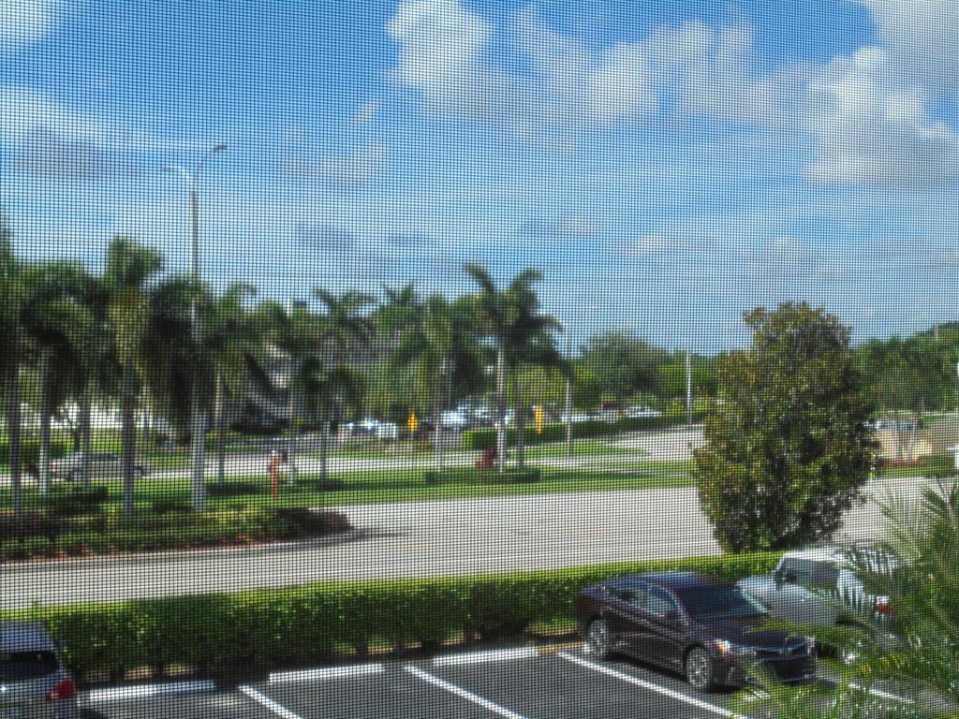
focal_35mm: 56
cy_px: 360
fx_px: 1551
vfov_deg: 26.1
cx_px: 480
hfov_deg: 34.3
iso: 100
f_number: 5.2
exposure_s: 1/400
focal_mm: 10.1
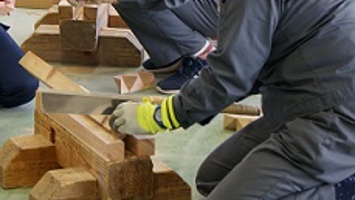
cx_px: 109
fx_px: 1677
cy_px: 8
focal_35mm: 178
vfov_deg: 6.8
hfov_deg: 12.1
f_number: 4.5
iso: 320
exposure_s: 1/100
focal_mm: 55
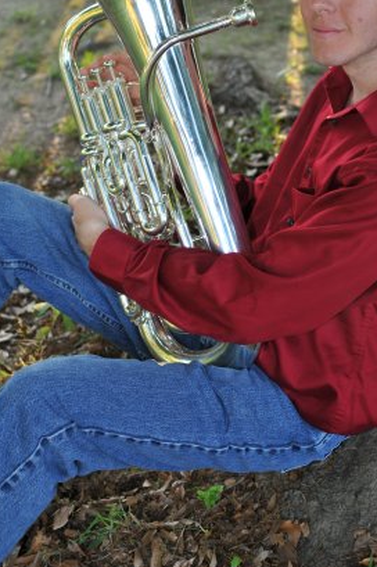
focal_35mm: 88
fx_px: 1385
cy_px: 161
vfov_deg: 23.0
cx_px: 246
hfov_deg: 15.5
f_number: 2.8
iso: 200
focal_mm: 40
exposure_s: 1/80
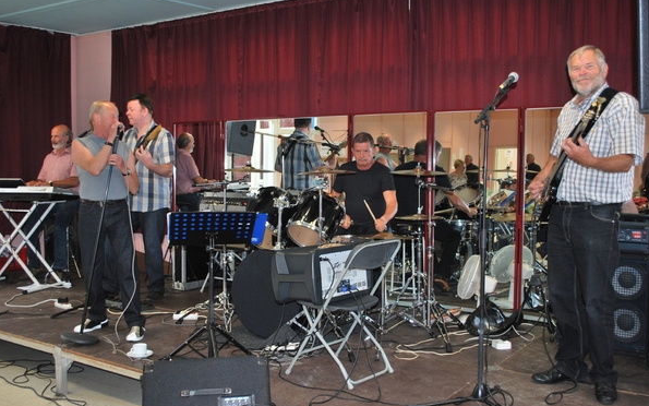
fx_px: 654
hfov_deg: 52.7
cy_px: 196
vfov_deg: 34.4
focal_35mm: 37
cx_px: 325
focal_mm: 24
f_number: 4.2
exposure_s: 1/60
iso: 200
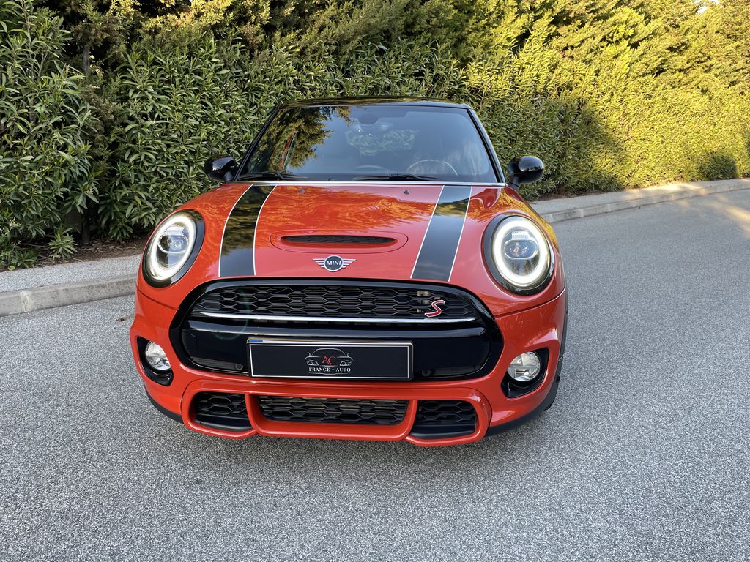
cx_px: 375
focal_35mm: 26
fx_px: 563
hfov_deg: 67.3
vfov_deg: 53.1
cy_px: 281
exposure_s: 1/121
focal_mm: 4.2
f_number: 1.6
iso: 40
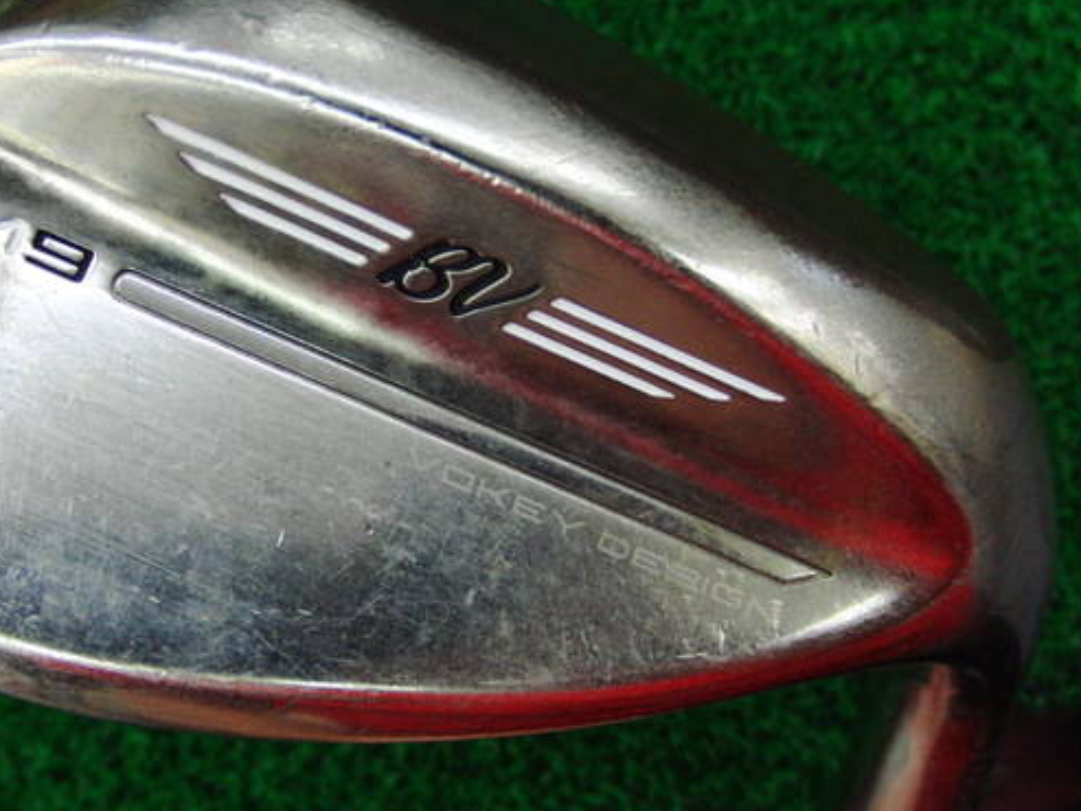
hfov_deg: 39.4
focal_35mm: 48
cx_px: 408
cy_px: 375
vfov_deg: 30.3
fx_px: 1499
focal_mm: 6.42
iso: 250
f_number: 3.6
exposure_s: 1/80
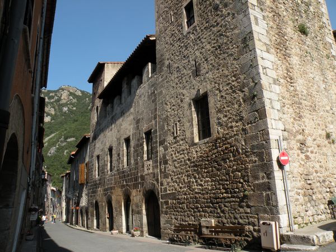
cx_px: 168
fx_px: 262
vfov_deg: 51.4
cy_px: 126
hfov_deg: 65.3
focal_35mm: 27
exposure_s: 1/206
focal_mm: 4.7
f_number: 6.3
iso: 64
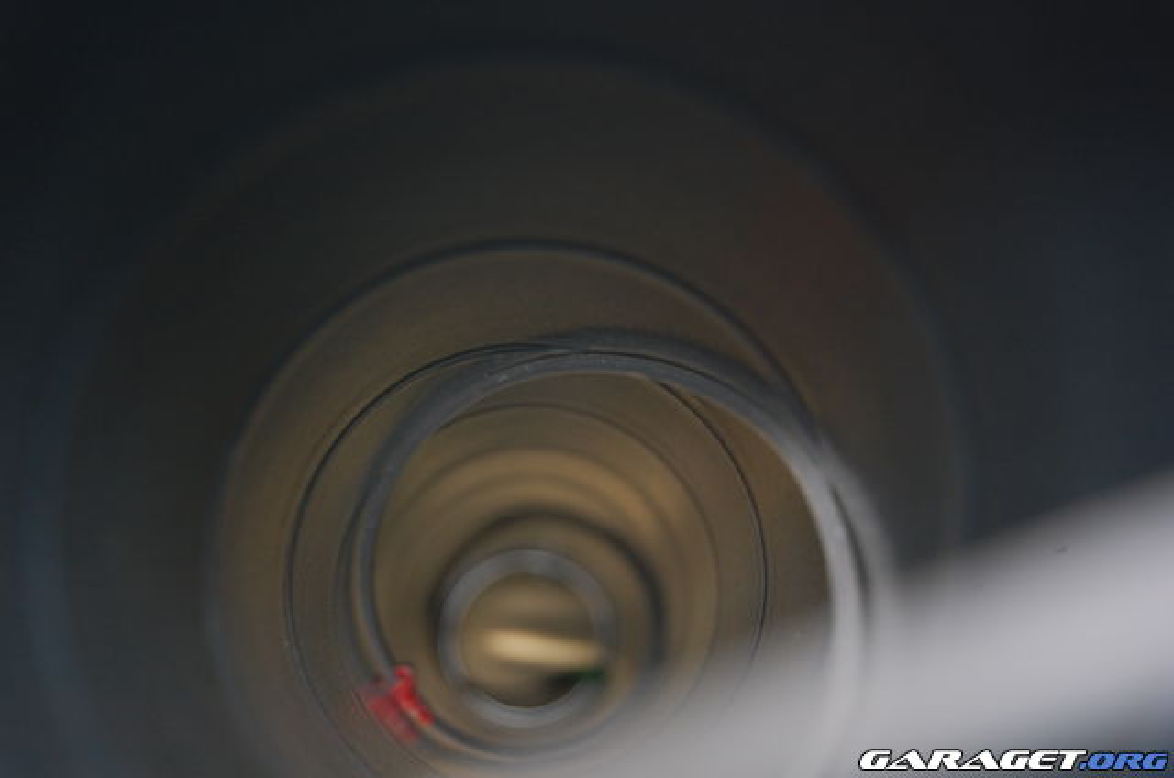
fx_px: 2685
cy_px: 389
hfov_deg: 24.7
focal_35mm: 82
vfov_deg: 16.5
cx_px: 587
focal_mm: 55
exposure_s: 1/60
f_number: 5.6
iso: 400
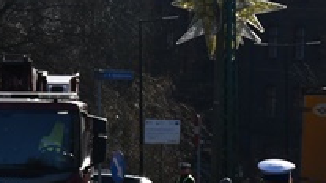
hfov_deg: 5.4
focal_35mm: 395
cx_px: -192
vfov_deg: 3.1
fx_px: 3411
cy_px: 106
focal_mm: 52
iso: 100
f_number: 8
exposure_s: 1/320
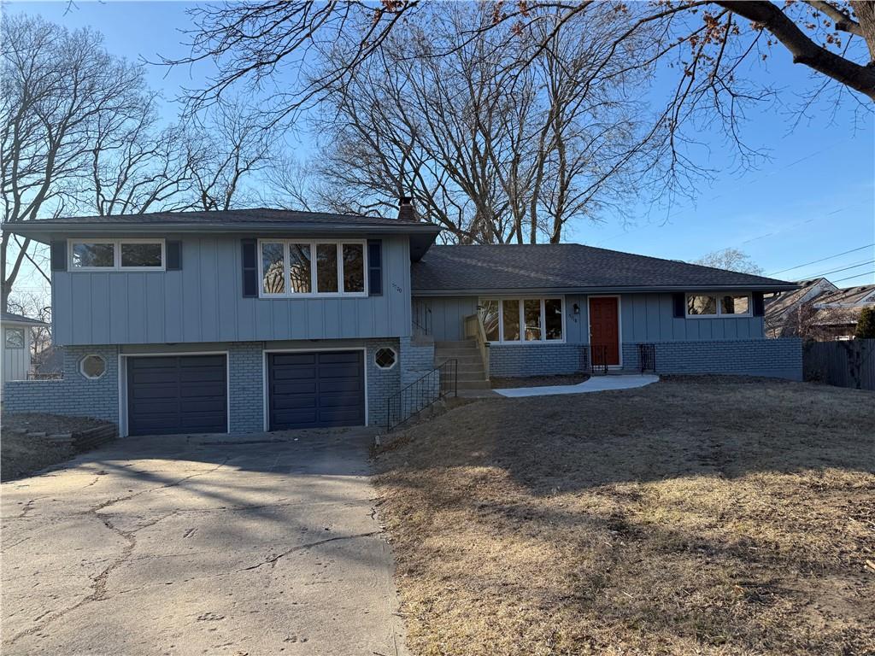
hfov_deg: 71.6
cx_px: 438
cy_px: 328
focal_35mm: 24
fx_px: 607
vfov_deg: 56.8
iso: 80
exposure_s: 1/1901
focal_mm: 6.76
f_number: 1.78
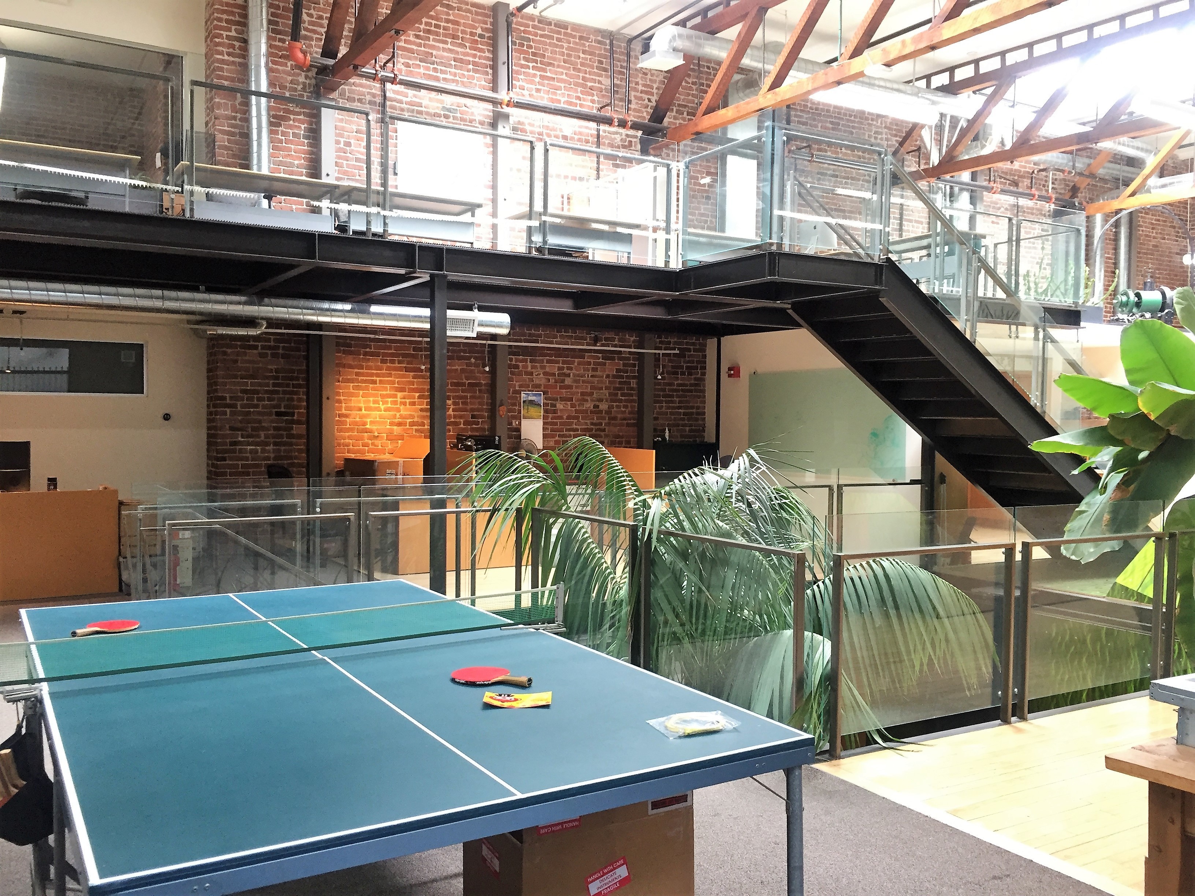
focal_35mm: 29
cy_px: 448
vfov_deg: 48.2
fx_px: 1001
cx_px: 598
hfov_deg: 61.7
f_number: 2.2
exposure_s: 1/30
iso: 125
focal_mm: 4.15
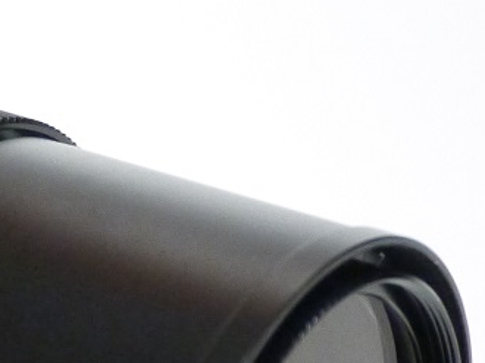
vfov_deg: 6.4
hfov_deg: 8.2
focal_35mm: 233
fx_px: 3262
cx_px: -407
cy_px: 266
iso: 1600
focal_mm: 24
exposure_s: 1/20
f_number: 4.9
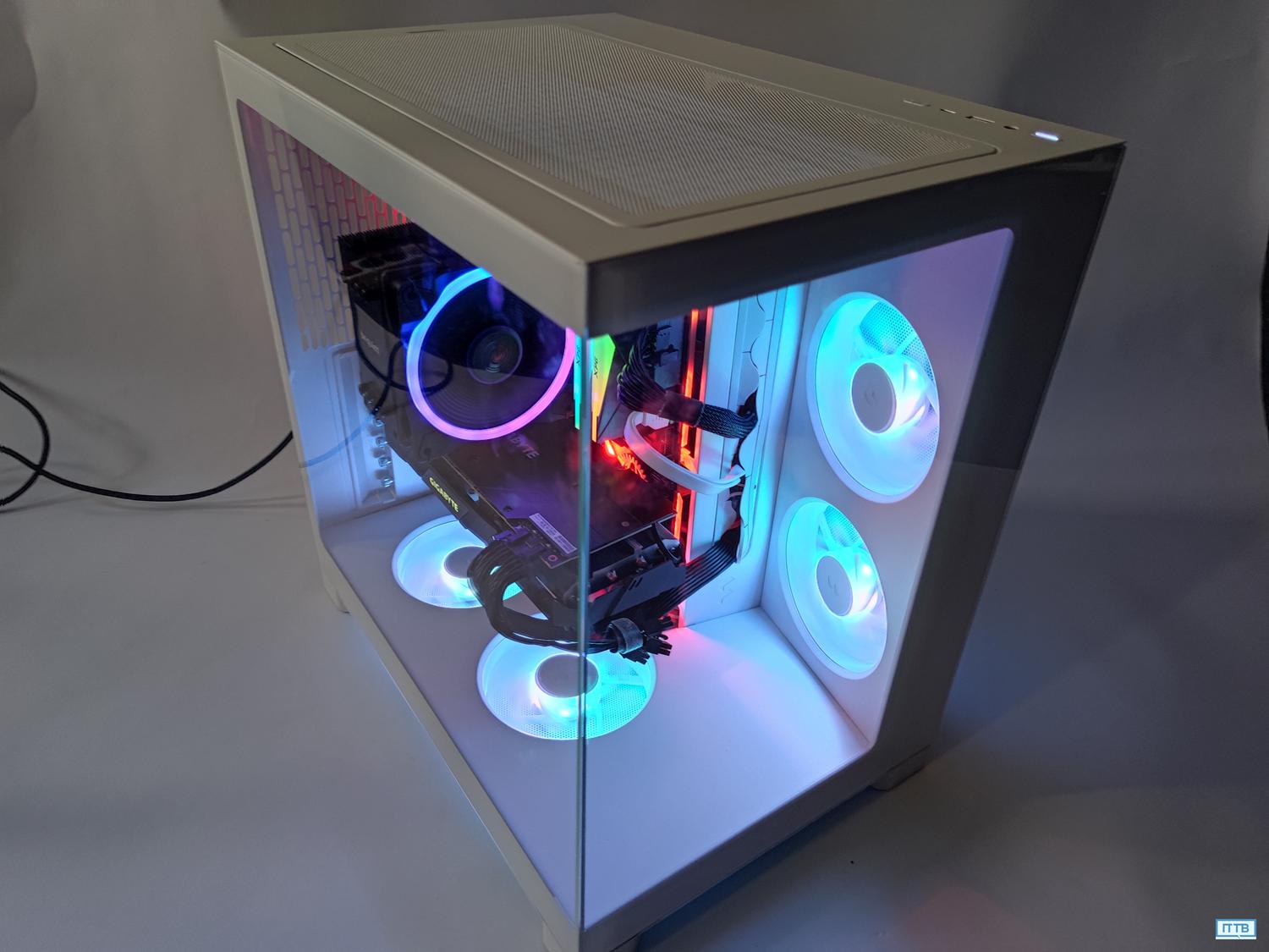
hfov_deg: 71.6
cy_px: 476
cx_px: 634
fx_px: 880
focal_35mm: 24
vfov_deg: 56.8
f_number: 1.85
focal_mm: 6.78
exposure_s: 1/21
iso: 400
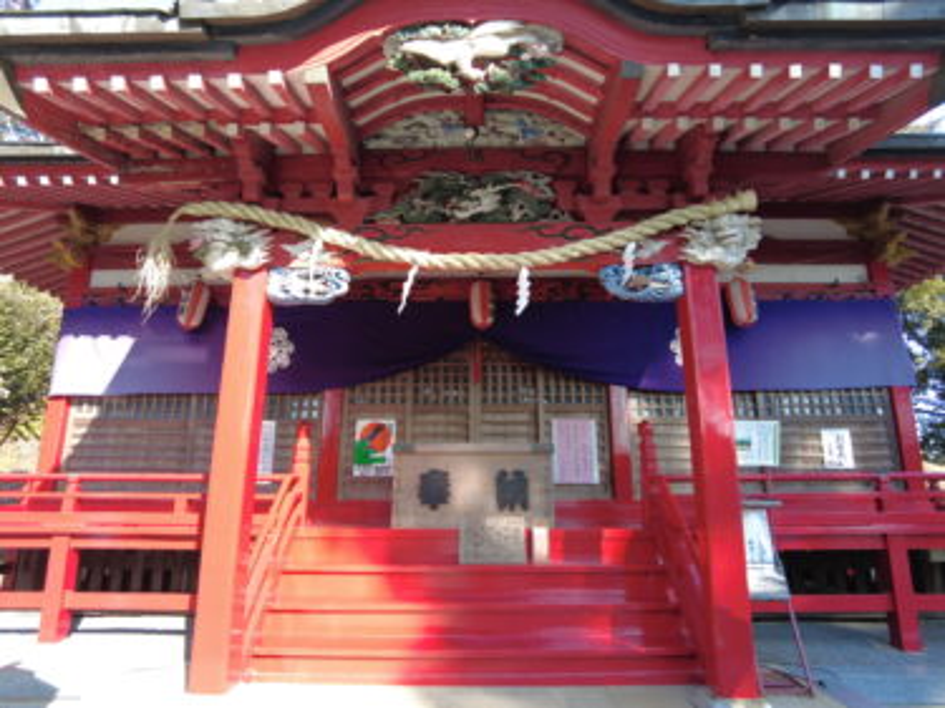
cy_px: 354
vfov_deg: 65.9
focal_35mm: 20
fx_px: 546
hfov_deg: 81.8
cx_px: 472
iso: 100
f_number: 1.8
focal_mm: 4.4
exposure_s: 1/160
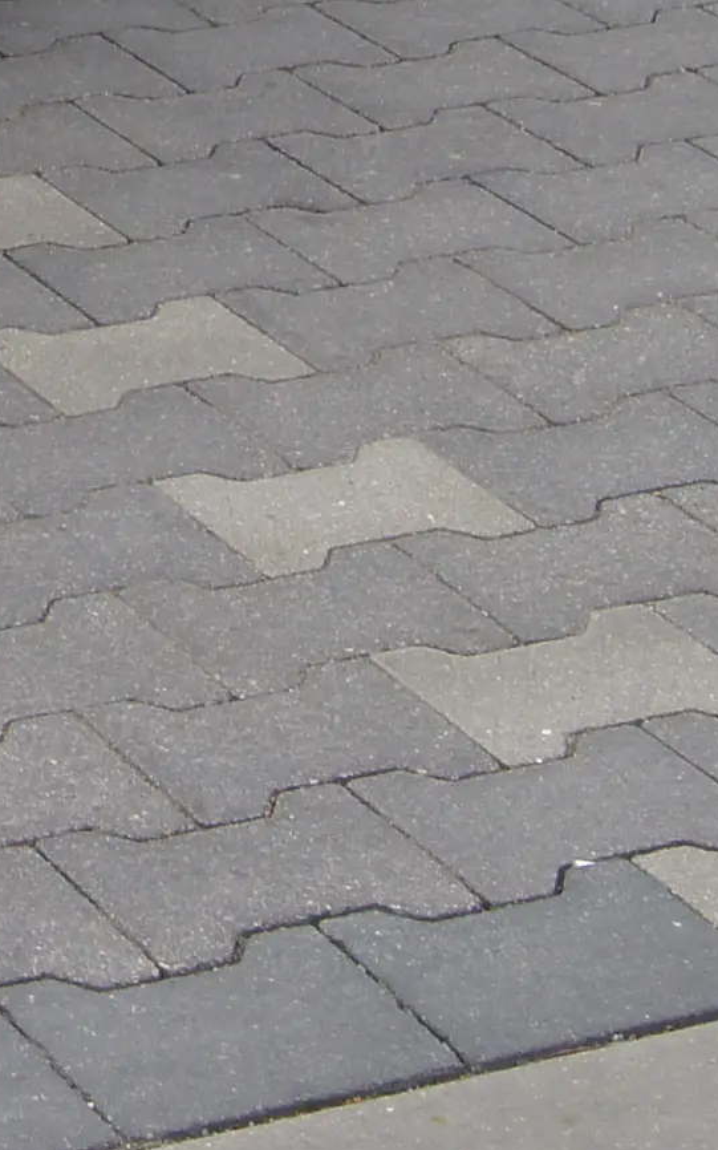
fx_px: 4667
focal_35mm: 149
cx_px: -719
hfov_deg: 8.4
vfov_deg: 13.4
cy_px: -438
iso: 100
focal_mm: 22
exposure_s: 1/50
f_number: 8
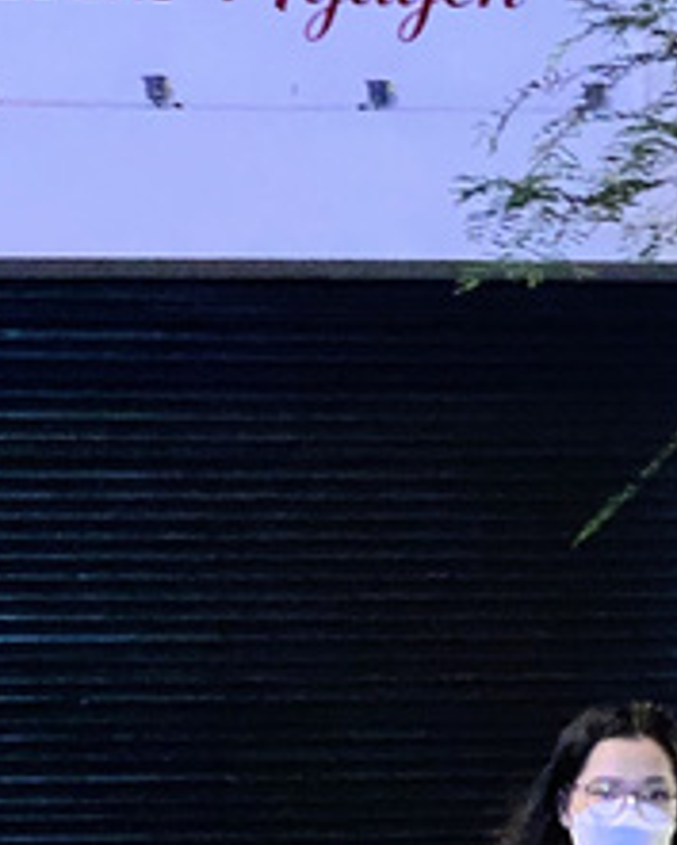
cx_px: 601
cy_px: 1013
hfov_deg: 7.6
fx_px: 5056
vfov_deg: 9.4
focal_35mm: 202
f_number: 2
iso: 640
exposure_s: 1/25
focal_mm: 6
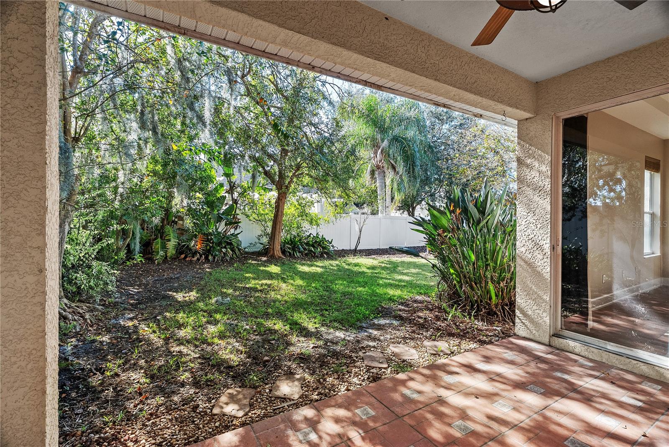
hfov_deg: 96.7
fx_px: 297
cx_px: 334
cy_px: 224
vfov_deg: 73.8
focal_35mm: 16
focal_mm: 16
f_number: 9
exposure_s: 1/15
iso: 100
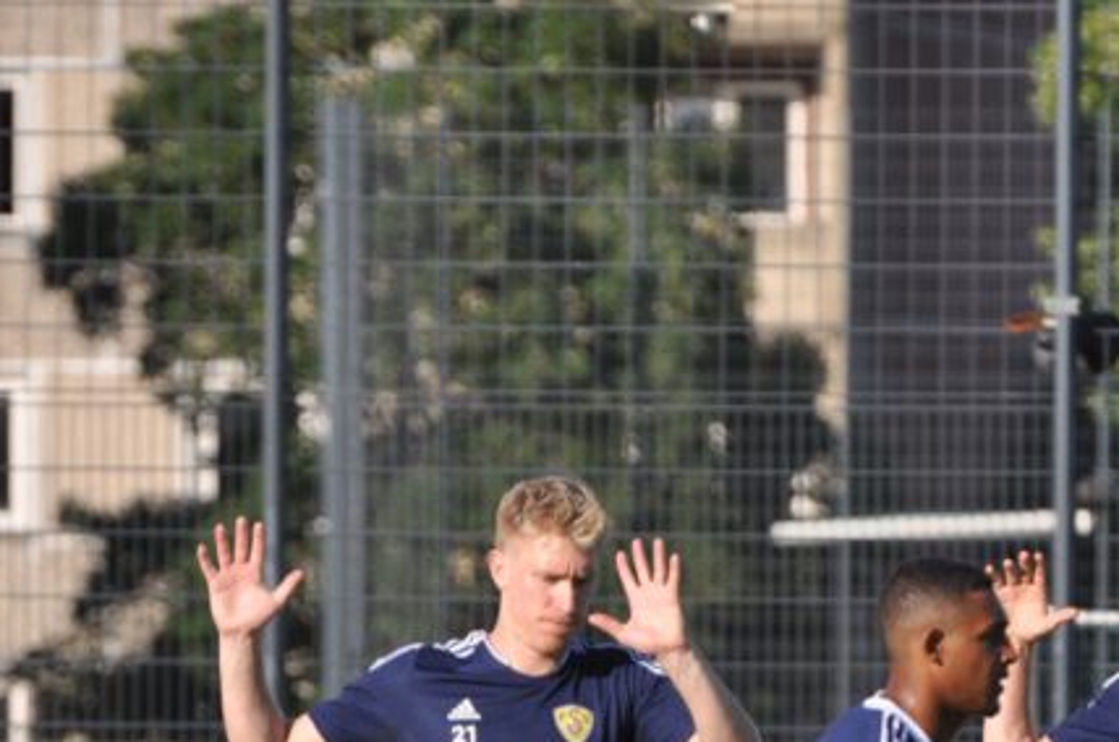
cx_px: 1067
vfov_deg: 1.7
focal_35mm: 825
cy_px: 802
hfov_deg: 2.5
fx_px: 25605
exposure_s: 1/3200
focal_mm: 230
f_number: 5.6
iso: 500
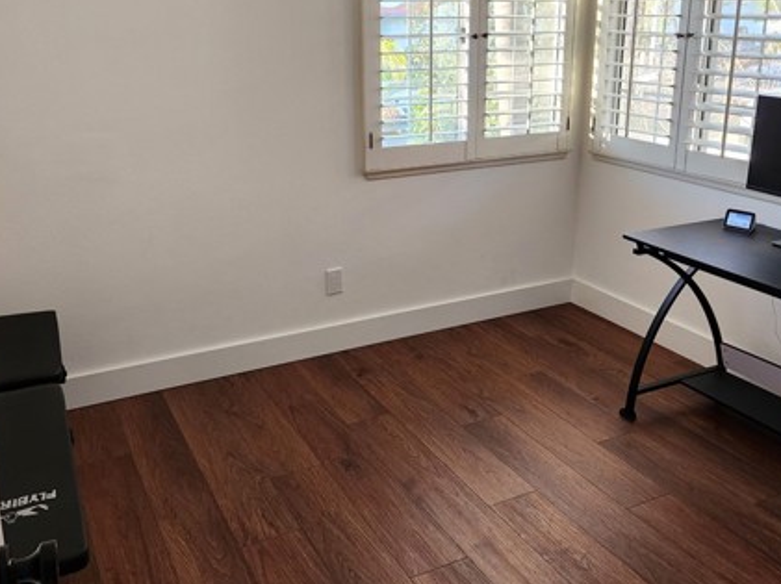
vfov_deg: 40.3
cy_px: 213
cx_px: 421
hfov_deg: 52.6
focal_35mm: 35
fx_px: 789
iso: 250
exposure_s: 1/120
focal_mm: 5.4
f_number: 1.8
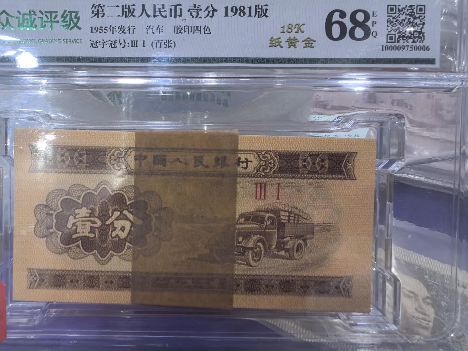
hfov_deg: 65.3
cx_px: 234
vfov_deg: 51.4
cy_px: 176
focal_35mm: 27
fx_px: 365
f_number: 2.2
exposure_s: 1/40
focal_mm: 1.95
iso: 320
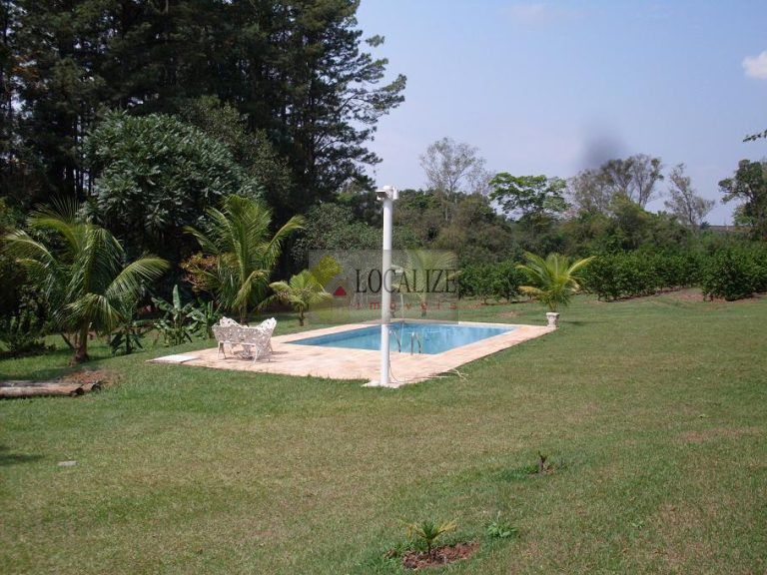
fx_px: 842
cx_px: 384
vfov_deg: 37.7
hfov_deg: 49.0
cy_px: 288
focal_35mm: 38
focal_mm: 6.3
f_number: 8.4
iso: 80
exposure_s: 1/250
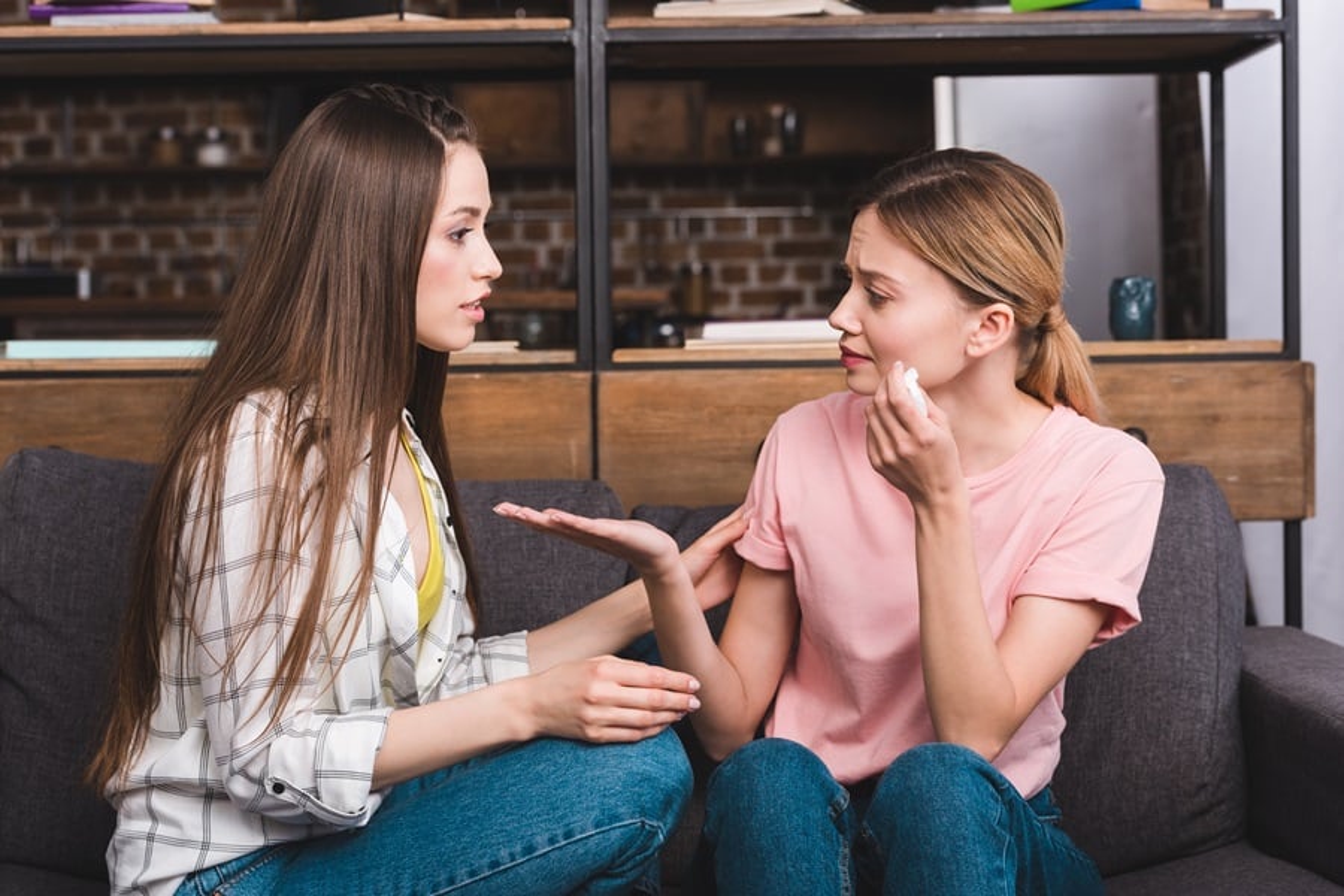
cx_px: 672
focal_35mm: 70
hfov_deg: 28.8
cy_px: 448
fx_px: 2613
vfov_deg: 19.5
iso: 160
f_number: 5.6
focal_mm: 70
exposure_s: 1/200
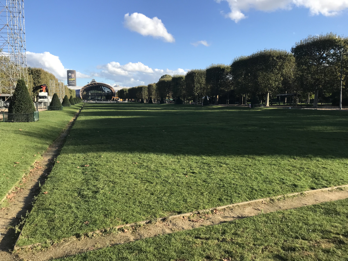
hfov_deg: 63.4
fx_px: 281
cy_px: 130
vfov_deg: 49.7
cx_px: 174
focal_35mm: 28
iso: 20
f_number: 1.8
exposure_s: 1/1244
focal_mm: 3.99
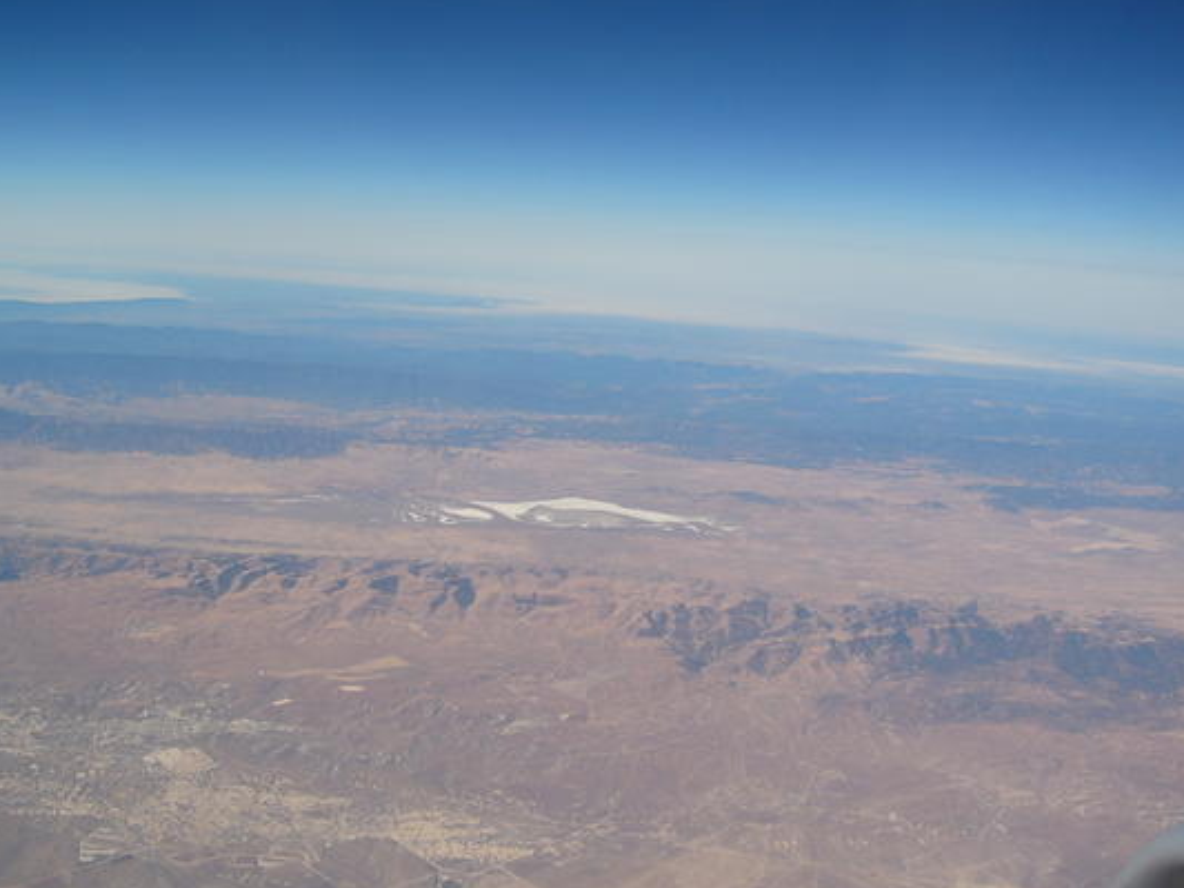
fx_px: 1437
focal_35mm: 42
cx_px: 480
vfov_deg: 34.3
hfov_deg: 44.6
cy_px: 504
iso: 50
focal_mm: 5.8
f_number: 8
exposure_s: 1/160
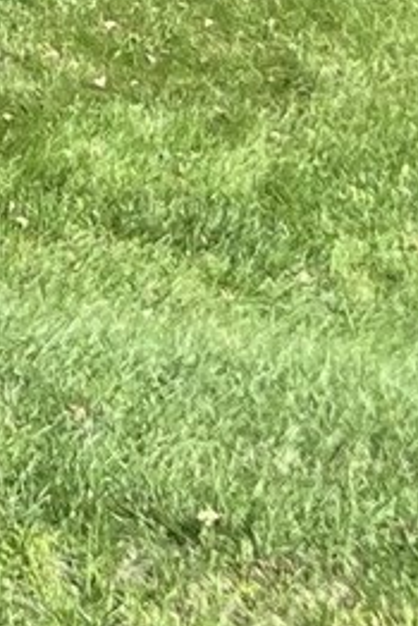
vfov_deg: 9.4
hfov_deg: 6.2
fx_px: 3670
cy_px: -416
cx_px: -583
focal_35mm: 211
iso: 50
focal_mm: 5.7
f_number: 1.5
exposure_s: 1/2083
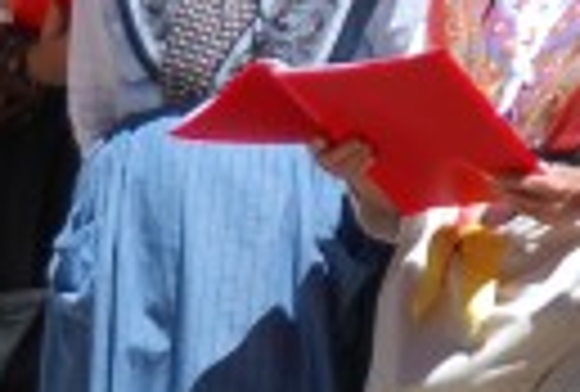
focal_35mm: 985
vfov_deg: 1.4
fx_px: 15933
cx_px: 600
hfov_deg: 2.1
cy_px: -9
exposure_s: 1/500
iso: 125
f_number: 5.6
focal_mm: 95
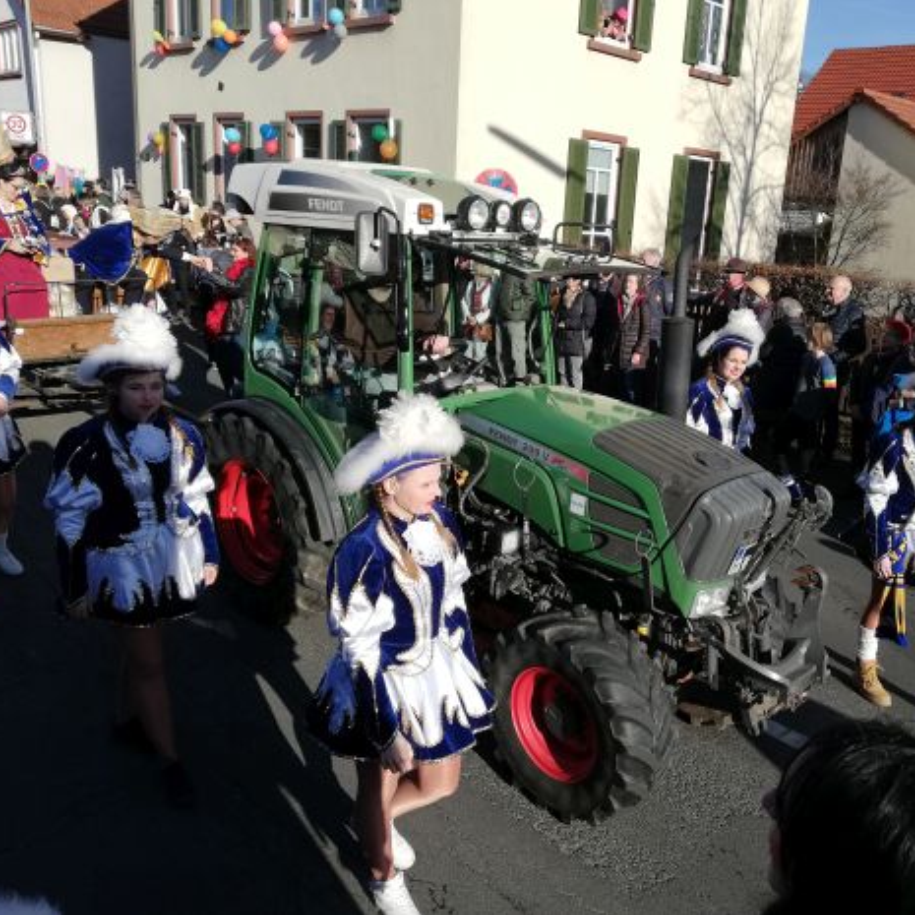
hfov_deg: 50.7
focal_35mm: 32
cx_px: 554
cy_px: 458
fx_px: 957
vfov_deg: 51.1
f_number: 2.2
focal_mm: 3.81
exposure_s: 1/1094
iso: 50
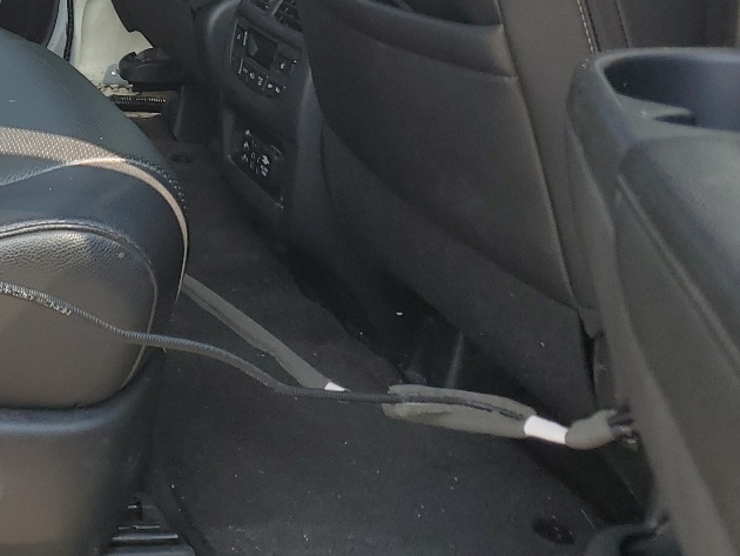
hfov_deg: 27.4
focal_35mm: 66
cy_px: -139
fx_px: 1411
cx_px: -33
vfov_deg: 20.6
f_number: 1.5
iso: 50
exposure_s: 1/417
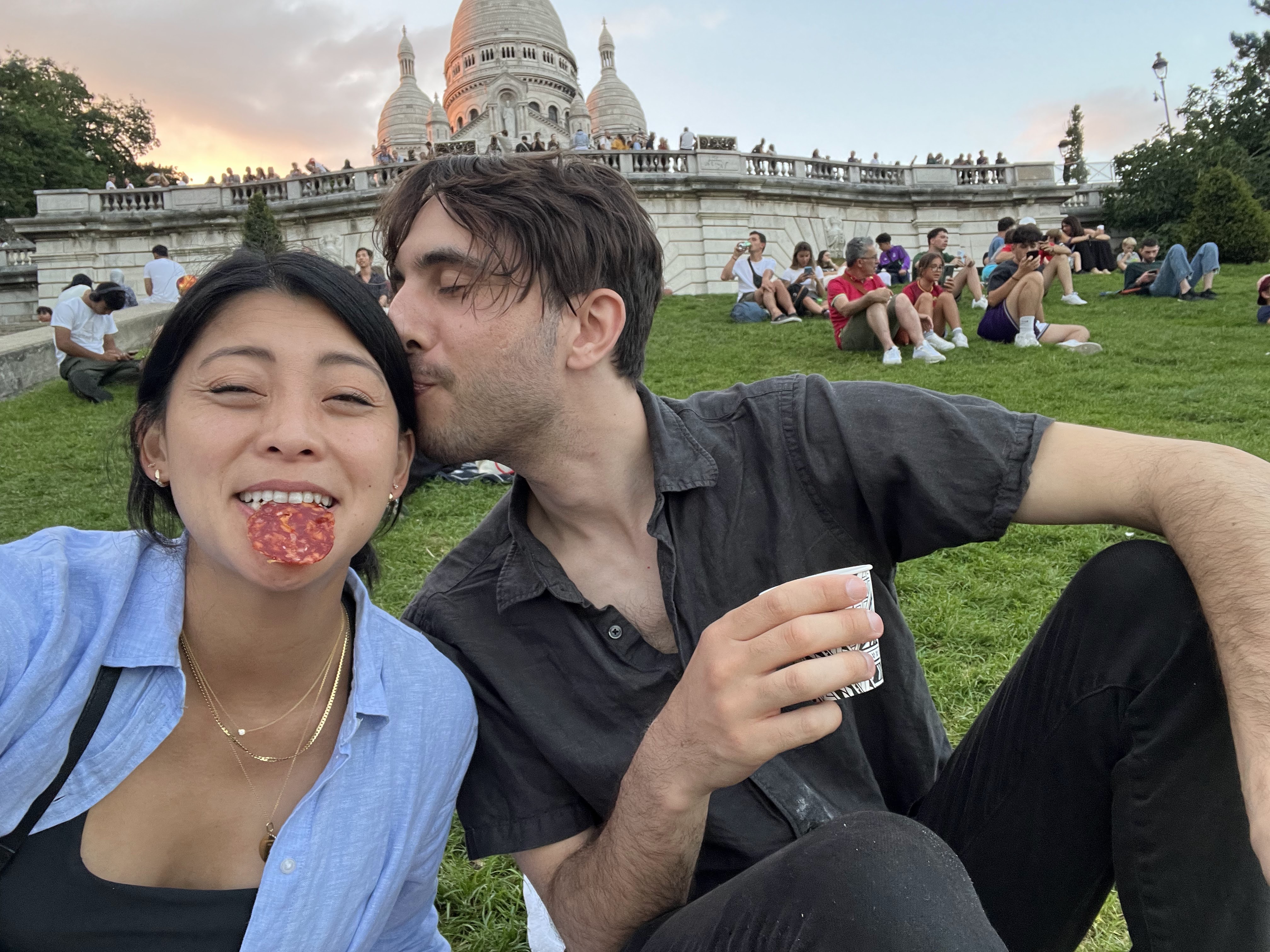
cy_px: 476
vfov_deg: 58.9
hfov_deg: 73.9
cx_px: 635
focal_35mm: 23
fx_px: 844
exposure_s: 1/60
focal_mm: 2.71
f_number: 2.2
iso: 125
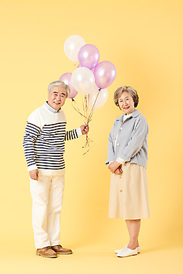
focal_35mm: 85
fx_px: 648
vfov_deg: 23.9
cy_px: 137
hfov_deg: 16.1
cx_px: 92
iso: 100
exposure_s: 1/125
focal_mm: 85
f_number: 8
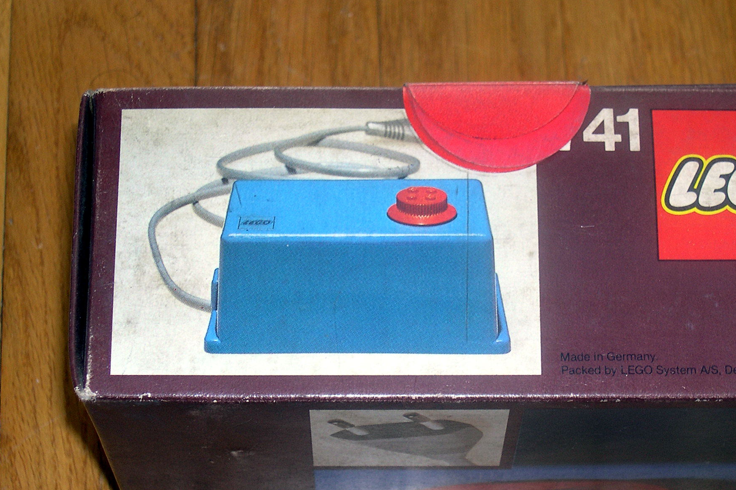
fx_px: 2126
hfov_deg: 19.6
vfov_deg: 13.2
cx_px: 434
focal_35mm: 104
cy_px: 287
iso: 100
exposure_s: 1/60
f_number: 4
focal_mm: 16.3
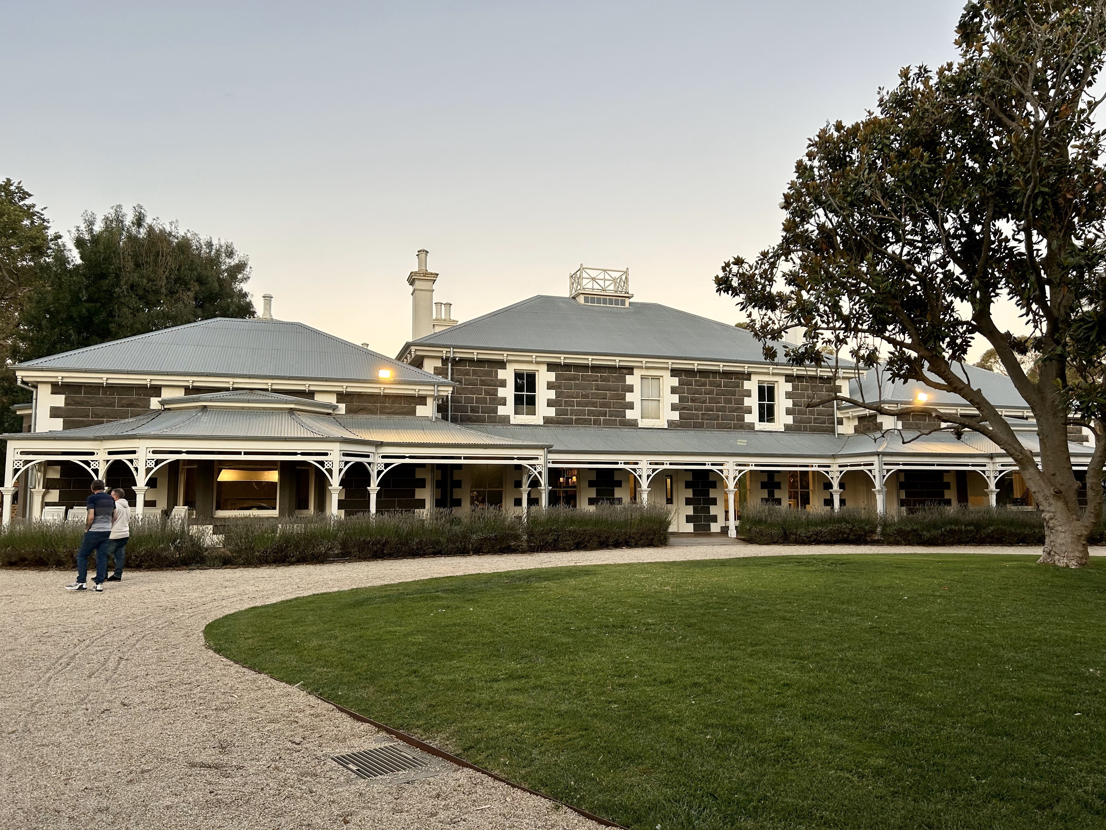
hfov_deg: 67.3
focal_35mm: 26
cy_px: 415
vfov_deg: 53.1
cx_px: 553
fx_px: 831
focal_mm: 5.7
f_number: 1.5
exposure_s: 1/121
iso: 64
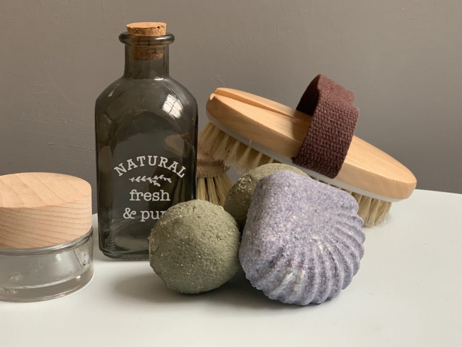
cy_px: 180
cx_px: 228
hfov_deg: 34.4
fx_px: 747
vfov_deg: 26.1
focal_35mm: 56
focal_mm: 6
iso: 125
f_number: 2.4
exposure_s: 1/50
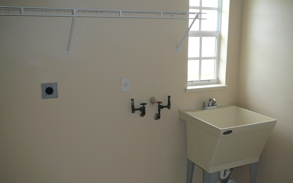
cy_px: 103
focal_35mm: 38
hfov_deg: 51.5
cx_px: 148
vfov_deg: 33.5
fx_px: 303
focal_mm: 5.2
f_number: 2.8
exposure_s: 1/30
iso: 100
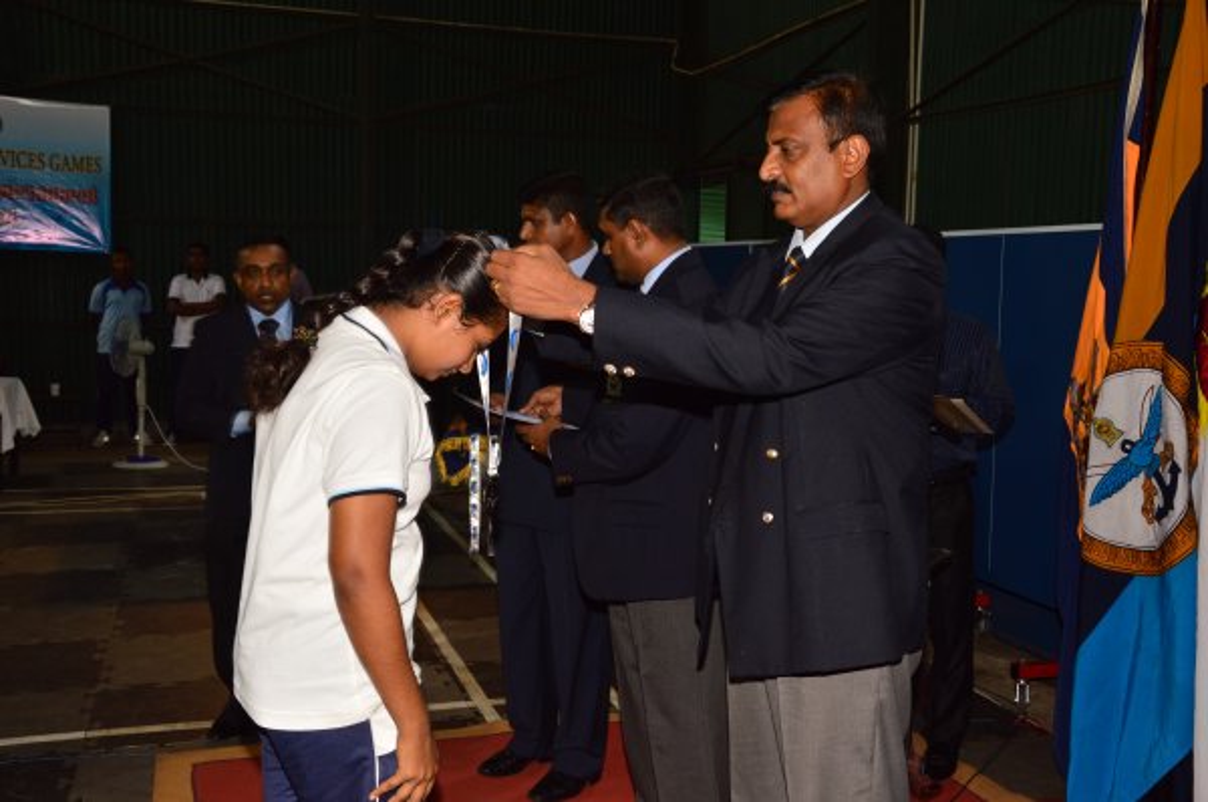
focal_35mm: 38
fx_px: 1256
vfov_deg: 35.4
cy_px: 401
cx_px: 604
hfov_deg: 51.4
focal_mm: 25
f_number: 5.6
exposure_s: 1/30
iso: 400
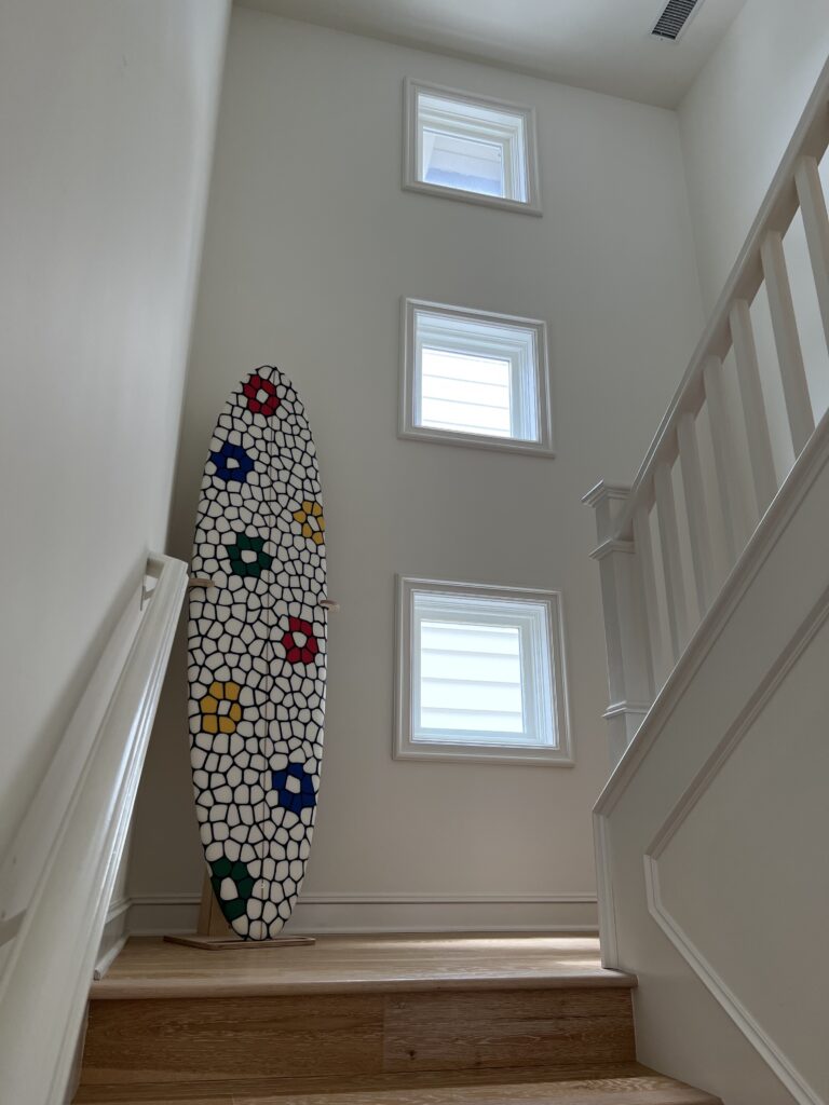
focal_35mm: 26
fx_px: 830
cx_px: 414
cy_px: 552
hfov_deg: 53.1
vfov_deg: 67.3
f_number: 1.5
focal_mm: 5.7
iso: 64
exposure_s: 1/163
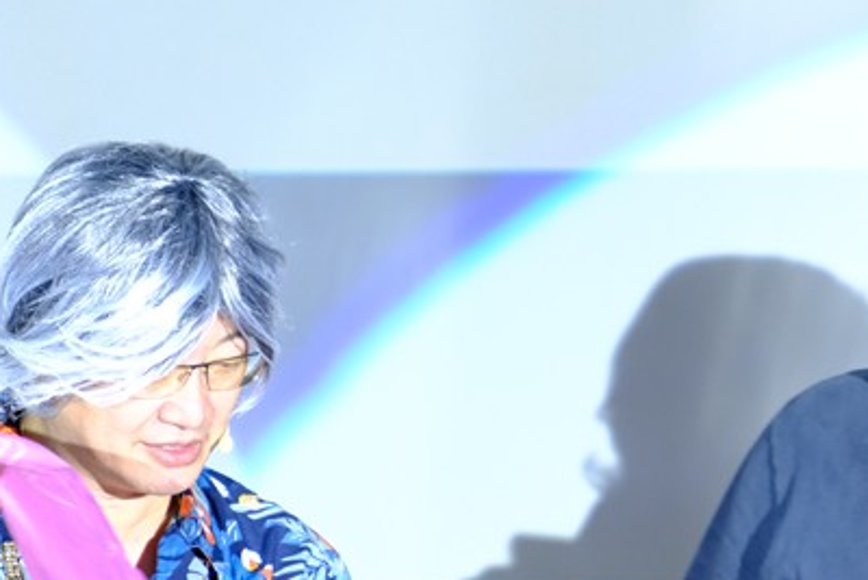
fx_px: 14302
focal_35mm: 593
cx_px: 638
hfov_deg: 3.5
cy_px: 409
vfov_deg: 2.3
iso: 3200
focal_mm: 200
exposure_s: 1/58
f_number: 4.8
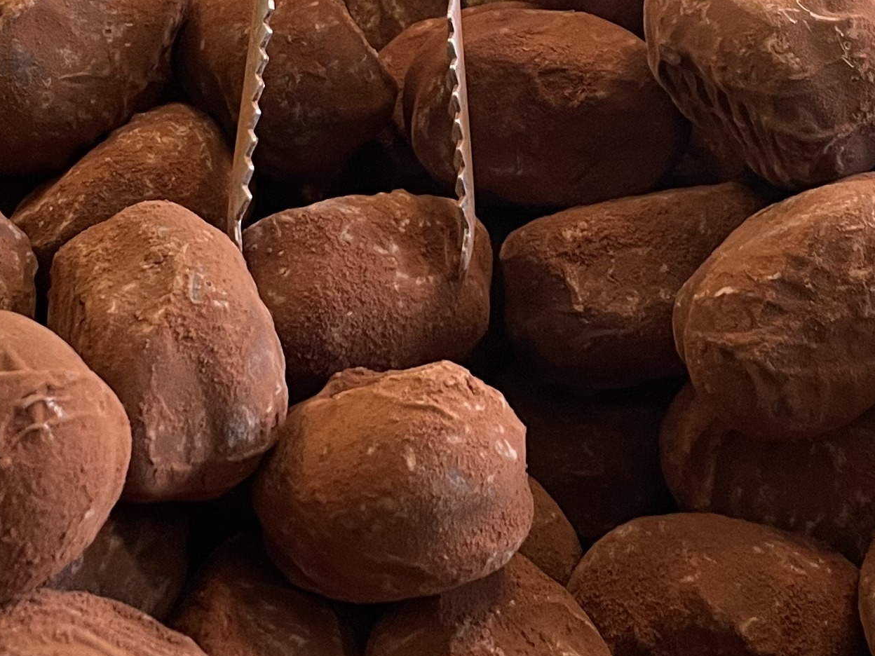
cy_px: 76
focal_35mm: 84
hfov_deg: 23.2
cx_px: 555
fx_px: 2123
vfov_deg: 17.3
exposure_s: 1/50
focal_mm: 4.2
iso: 160
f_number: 1.6
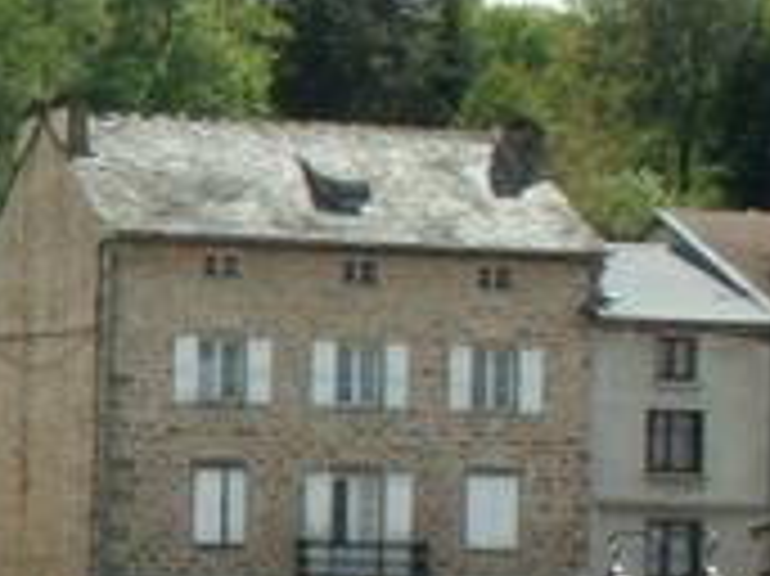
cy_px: 423
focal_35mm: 176
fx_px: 3912
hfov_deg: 10.6
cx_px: -621
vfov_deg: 8.4
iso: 50
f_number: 8
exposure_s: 1/125
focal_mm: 7.76
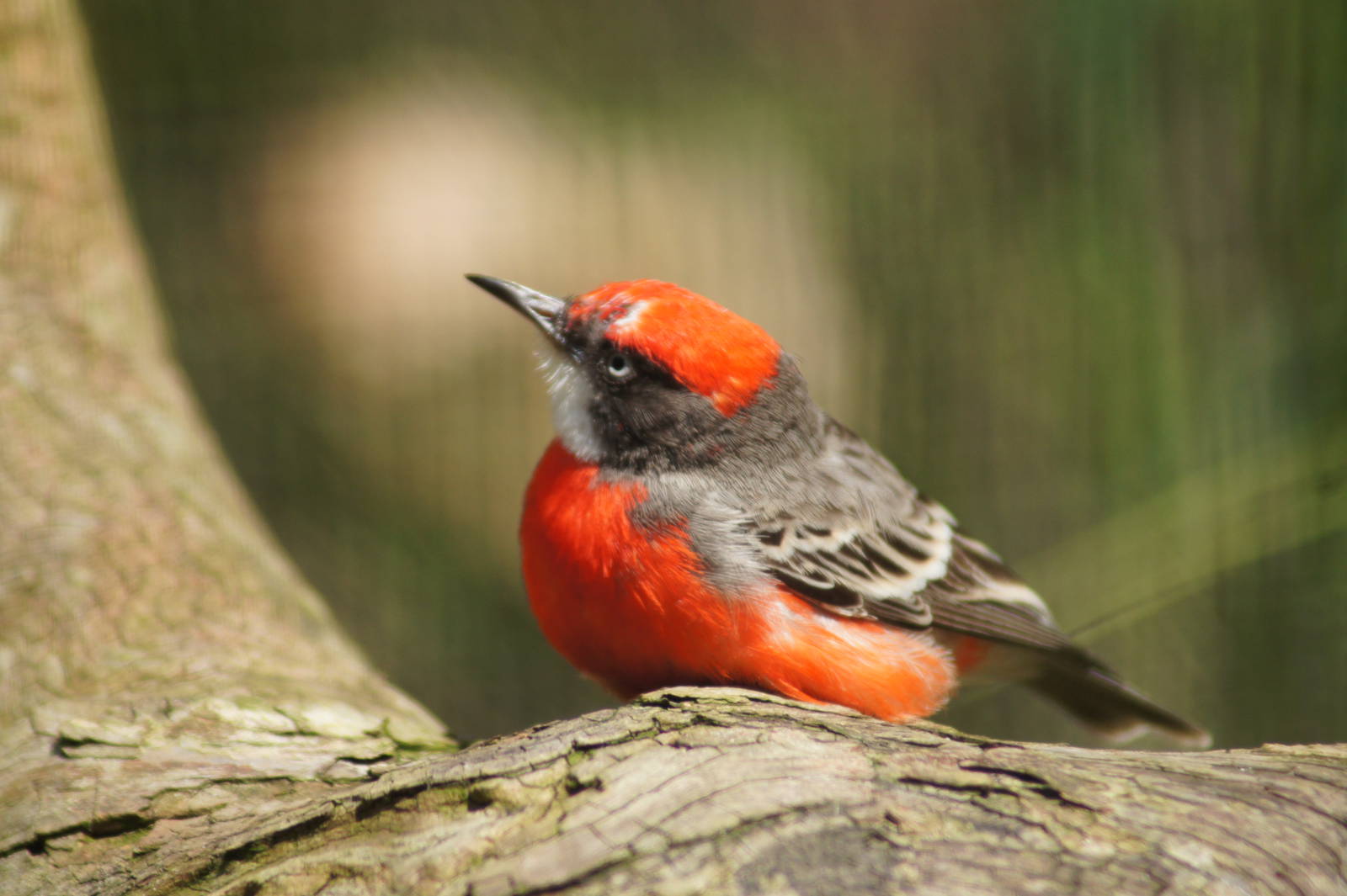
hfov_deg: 4.6
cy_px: 448
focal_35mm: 450
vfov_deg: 3.1
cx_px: 674
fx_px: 16828
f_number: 5.6
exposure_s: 1/500
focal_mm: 300
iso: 320
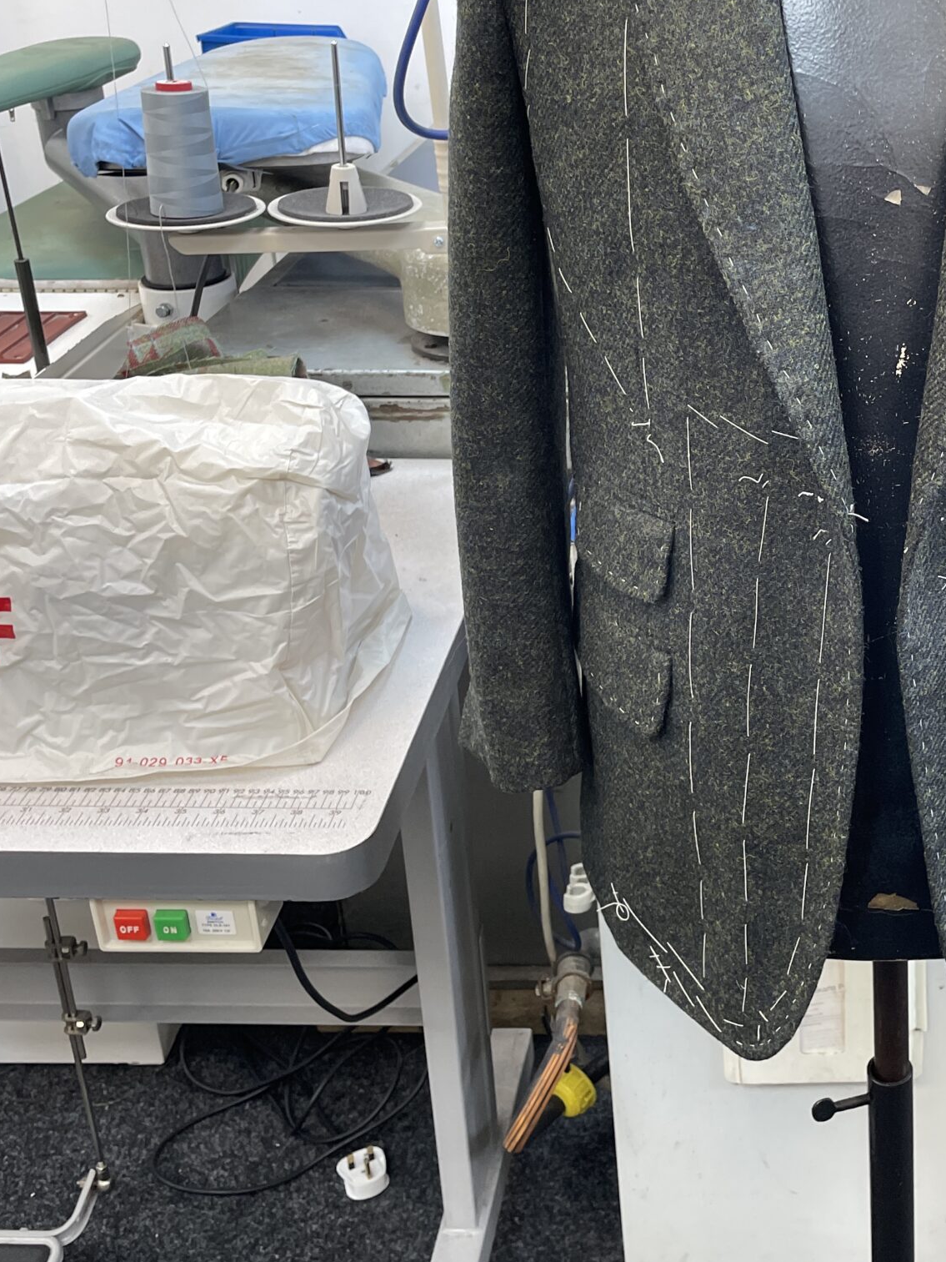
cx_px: 777
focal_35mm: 44
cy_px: 486
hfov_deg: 31.9
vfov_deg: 42.7
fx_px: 1603
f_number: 1.6
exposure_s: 1/100
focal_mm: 4.2
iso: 125
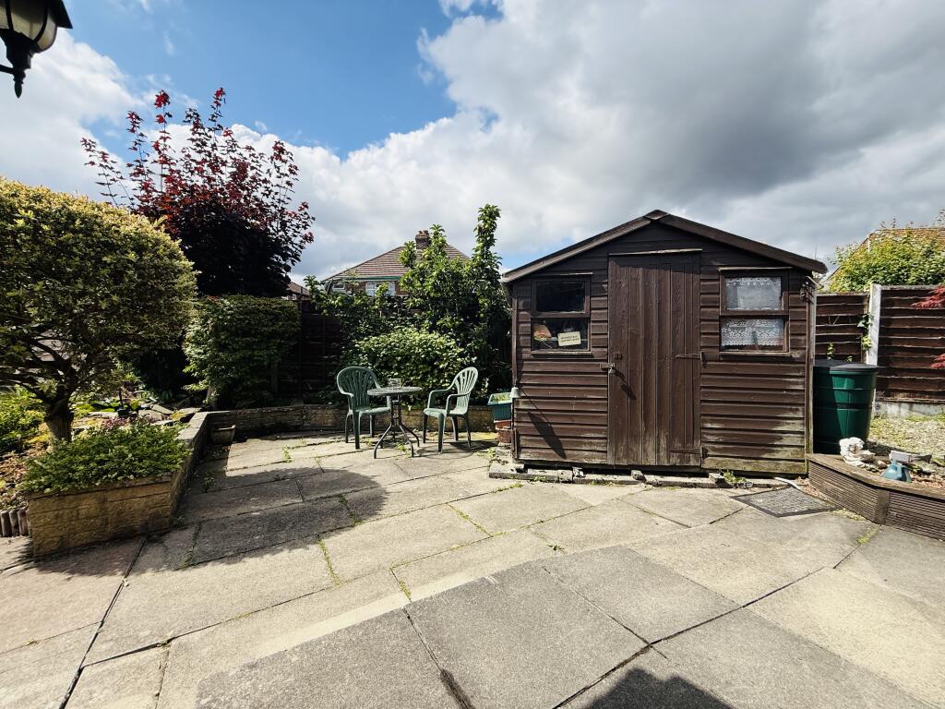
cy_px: 354
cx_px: 472
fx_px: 382
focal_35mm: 14
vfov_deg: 85.7
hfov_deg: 102.1
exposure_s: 1/1698
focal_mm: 2.22
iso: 64
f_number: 2.2
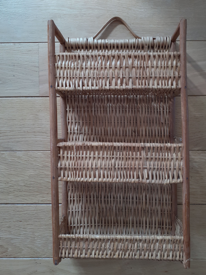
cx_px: 116
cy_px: 133
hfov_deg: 45.4
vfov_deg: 58.3
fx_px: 246
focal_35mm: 31
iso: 64
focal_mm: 3.6
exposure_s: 1/100
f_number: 1.9
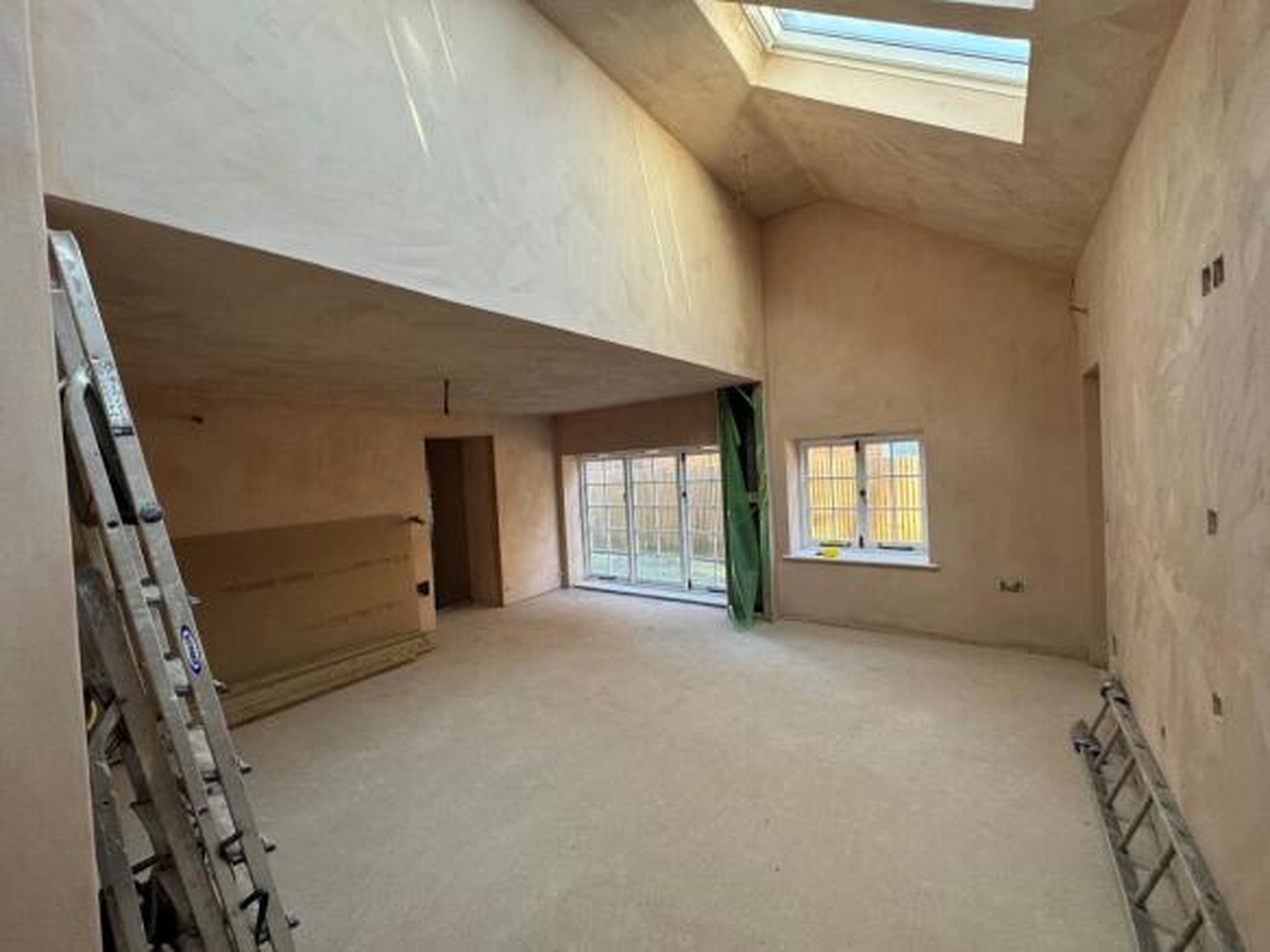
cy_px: 476
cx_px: 635
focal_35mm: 14
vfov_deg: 85.7
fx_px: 514
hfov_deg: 102.1
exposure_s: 1/99
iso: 200
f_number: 2.2
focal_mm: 2.22
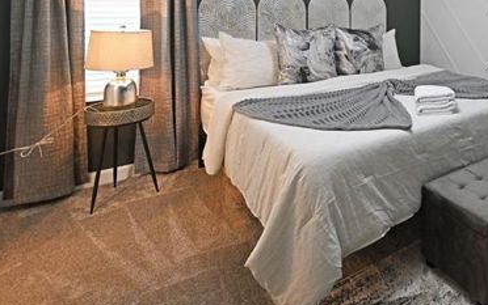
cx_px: 409
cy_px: 11
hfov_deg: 61.1
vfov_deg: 41.1
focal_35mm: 27
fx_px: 359
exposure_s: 1/125
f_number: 2.8
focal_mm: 14
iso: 1000
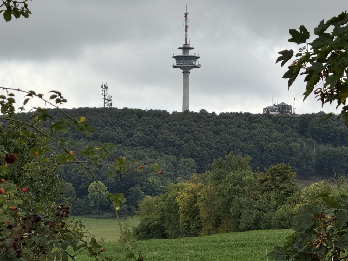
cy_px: 130
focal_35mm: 130
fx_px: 1307
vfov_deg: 11.4
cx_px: 188
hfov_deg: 15.2
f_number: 2.8
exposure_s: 1/751
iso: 50
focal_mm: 15.66
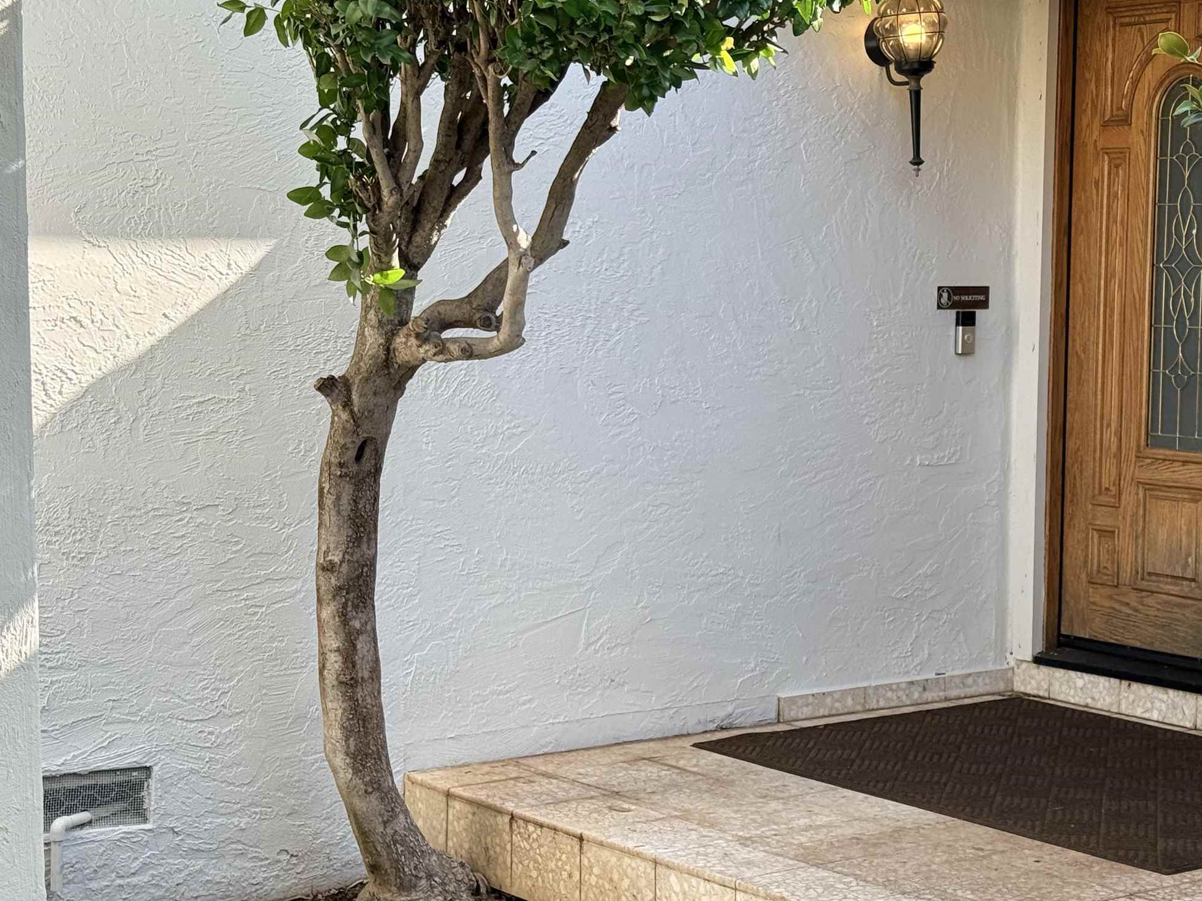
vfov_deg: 19.6
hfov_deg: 25.8
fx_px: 2605
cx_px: 847
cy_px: 522
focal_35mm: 75
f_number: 1.78
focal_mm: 6.76
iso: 80
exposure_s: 1/828
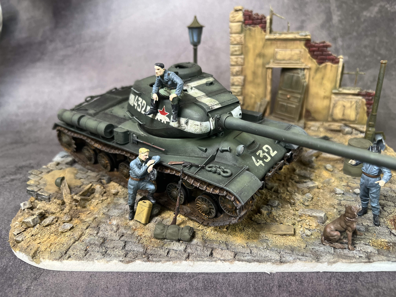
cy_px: 148
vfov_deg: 53.1
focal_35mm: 26
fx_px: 297
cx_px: 198
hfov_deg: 67.3
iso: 125
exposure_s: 1/117
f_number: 1.5
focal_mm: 5.7
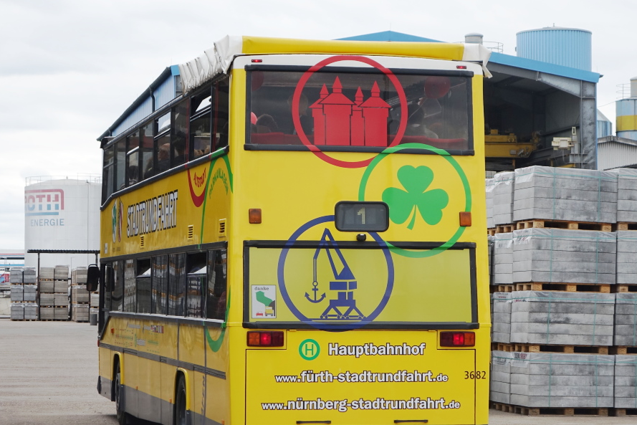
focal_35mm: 112
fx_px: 1982
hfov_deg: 18.3
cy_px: 274
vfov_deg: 12.2
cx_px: 317
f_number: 4
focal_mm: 30.3
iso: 125
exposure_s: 1/500
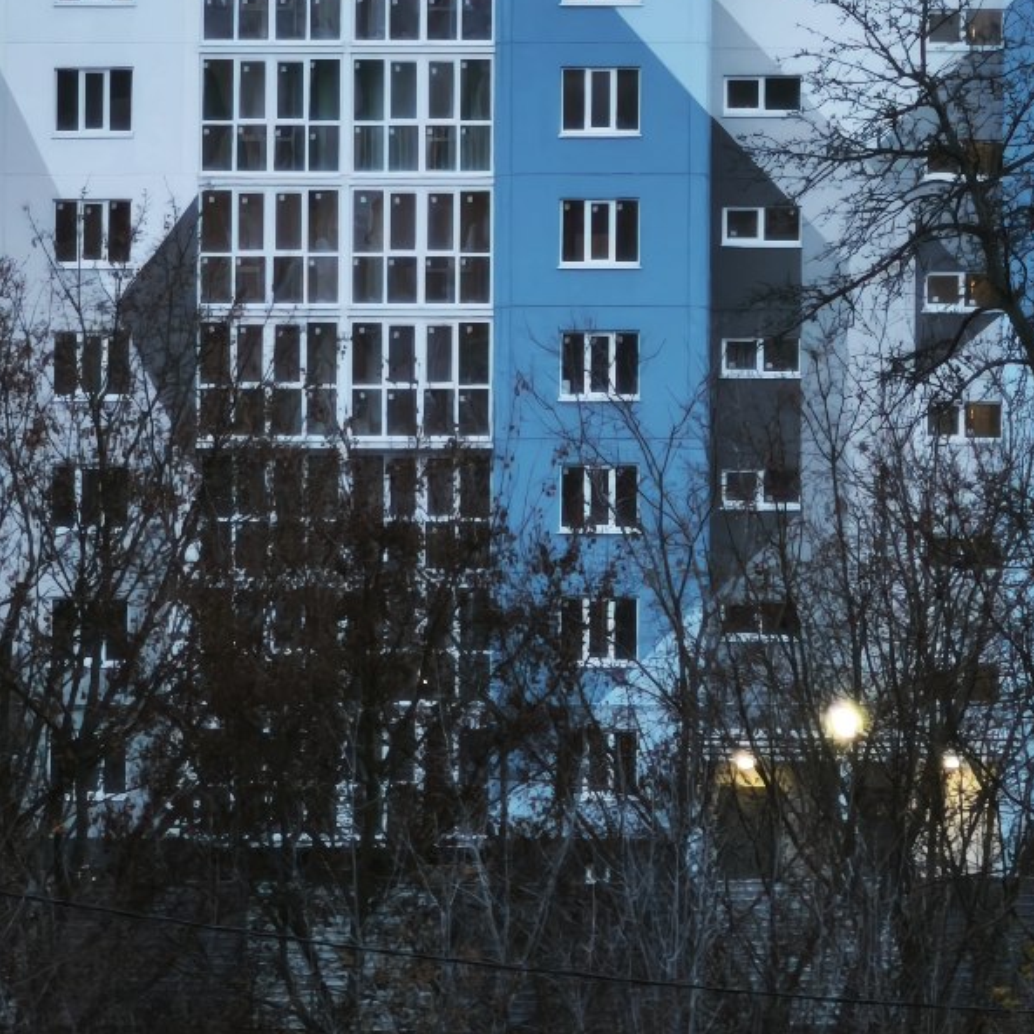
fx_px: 7908
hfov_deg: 7.5
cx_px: 953
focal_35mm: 234
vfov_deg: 7.5
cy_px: 119
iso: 800
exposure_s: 1/99.9
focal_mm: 7.1
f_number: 1.9
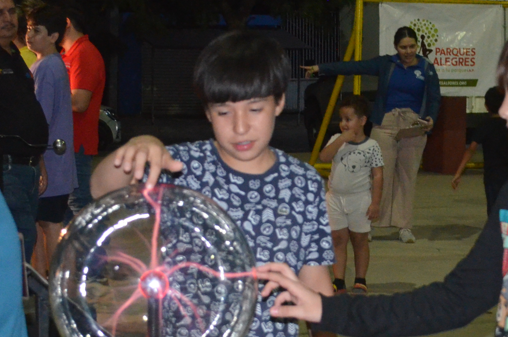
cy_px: 210
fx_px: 1310
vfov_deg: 14.6
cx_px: 292
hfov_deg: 21.9
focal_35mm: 93
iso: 3200
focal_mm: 26
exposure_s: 1/60
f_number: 4.2
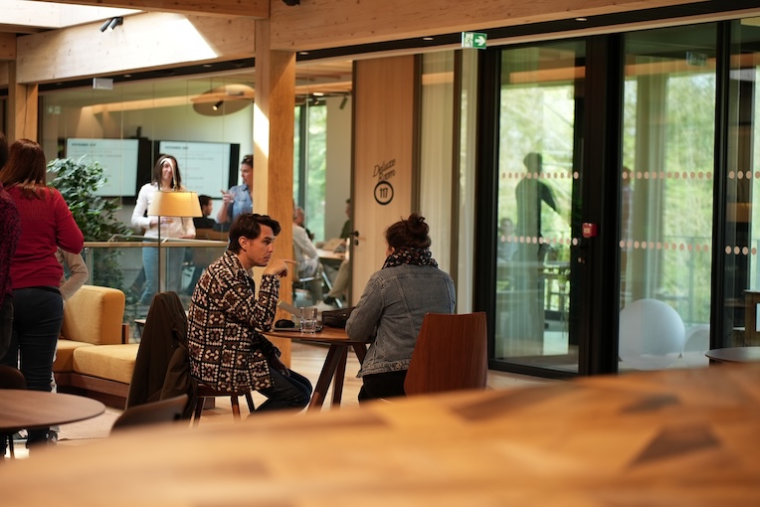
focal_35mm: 75
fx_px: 1584
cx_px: 380
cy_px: 254
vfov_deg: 18.2
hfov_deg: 27.0
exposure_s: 1/160
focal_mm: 75
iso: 640
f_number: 2.8
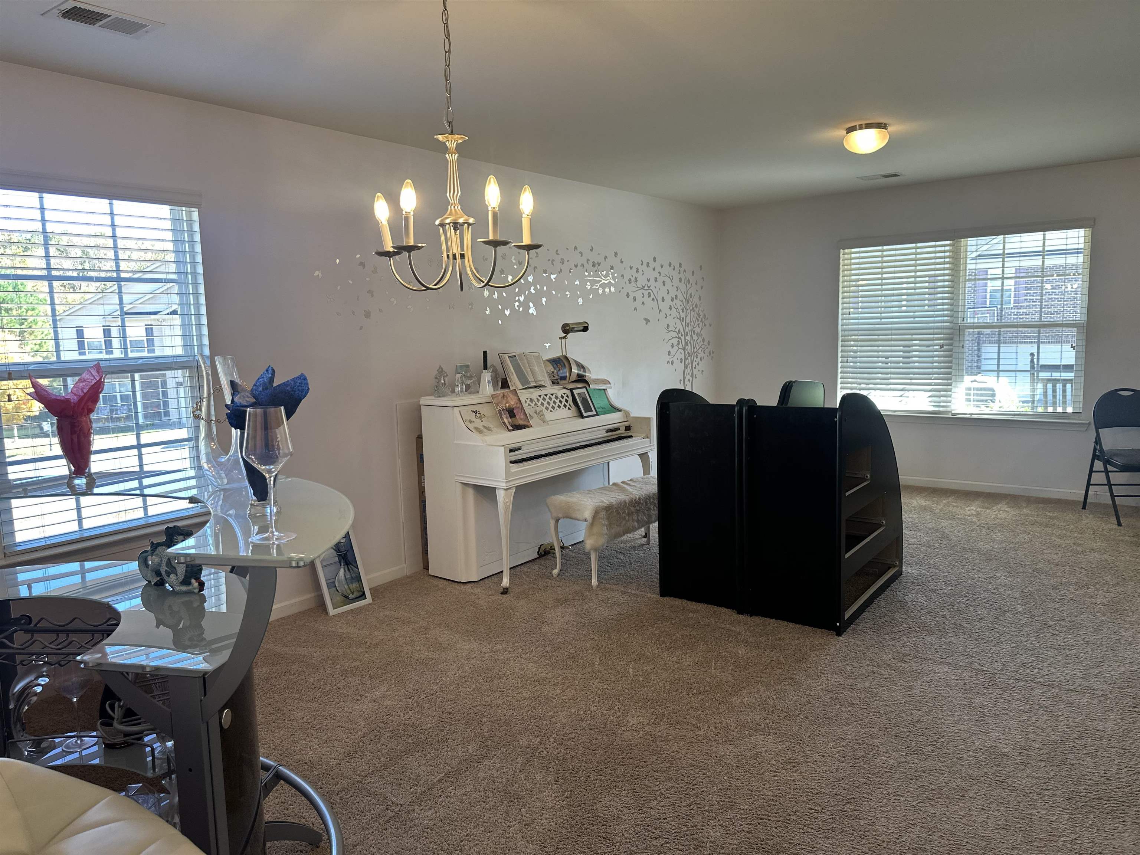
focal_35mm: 24
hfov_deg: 71.6
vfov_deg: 56.8
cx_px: 570
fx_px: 790
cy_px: 428
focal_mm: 6.86
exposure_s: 1/120
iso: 125
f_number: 1.78
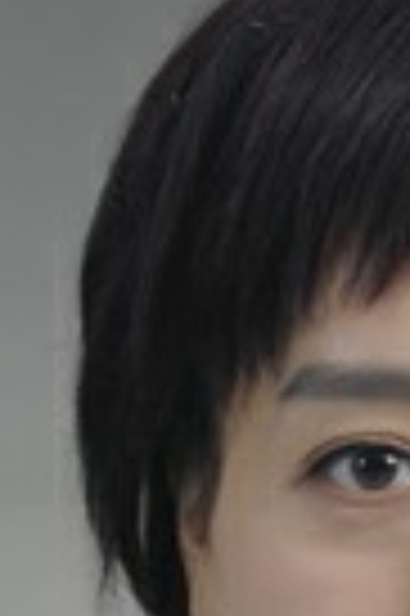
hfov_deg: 3.3
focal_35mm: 421
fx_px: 7204
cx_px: 514
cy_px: 717
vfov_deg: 4.9
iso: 160
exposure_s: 1/125
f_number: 5.6
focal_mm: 85
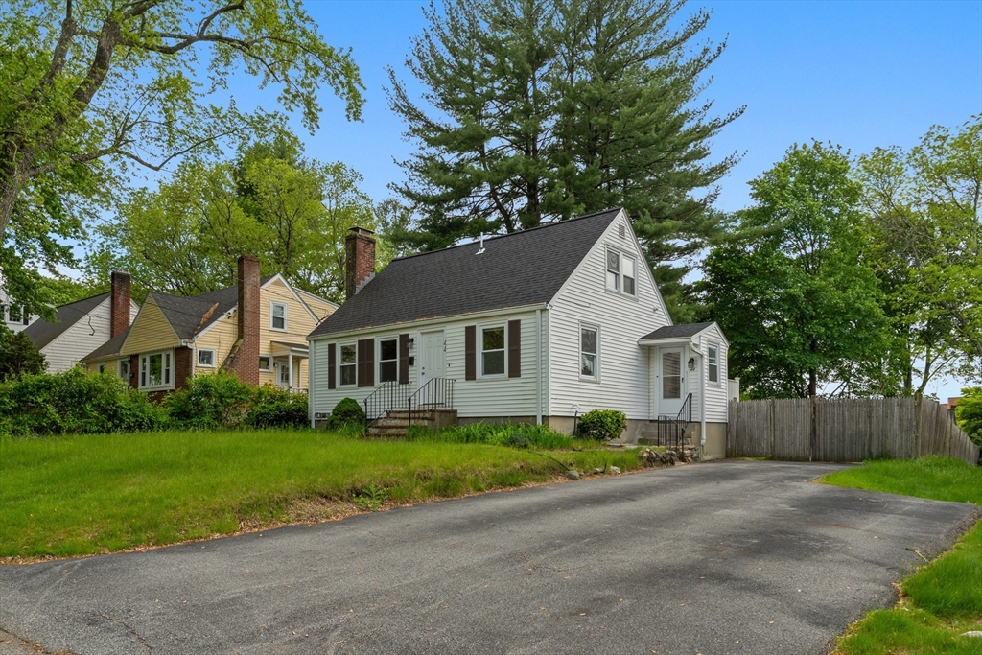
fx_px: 655
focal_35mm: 24
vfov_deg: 53.1
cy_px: 328
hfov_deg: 73.7
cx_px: 491
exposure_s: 1/50
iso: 320
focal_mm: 24
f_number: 11
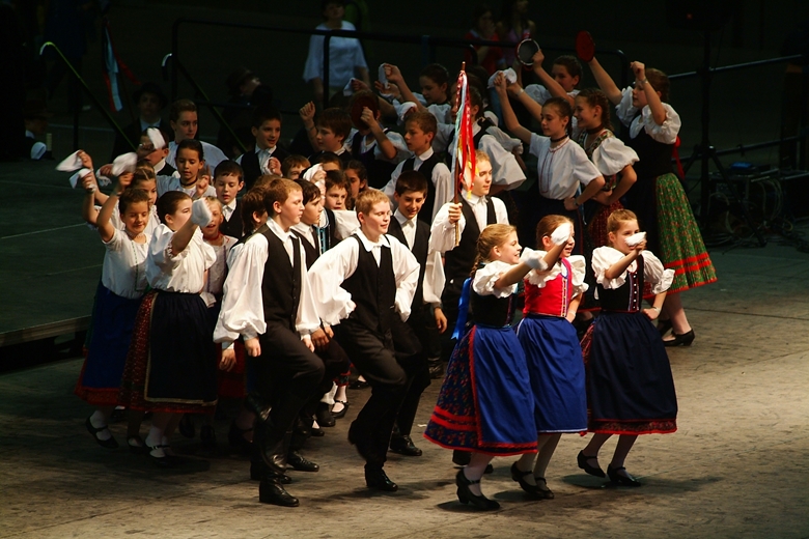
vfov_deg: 4.6
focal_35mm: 300
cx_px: 404
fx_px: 6741
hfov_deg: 6.9
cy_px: 270
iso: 800
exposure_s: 1/125
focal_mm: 200
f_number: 5.6
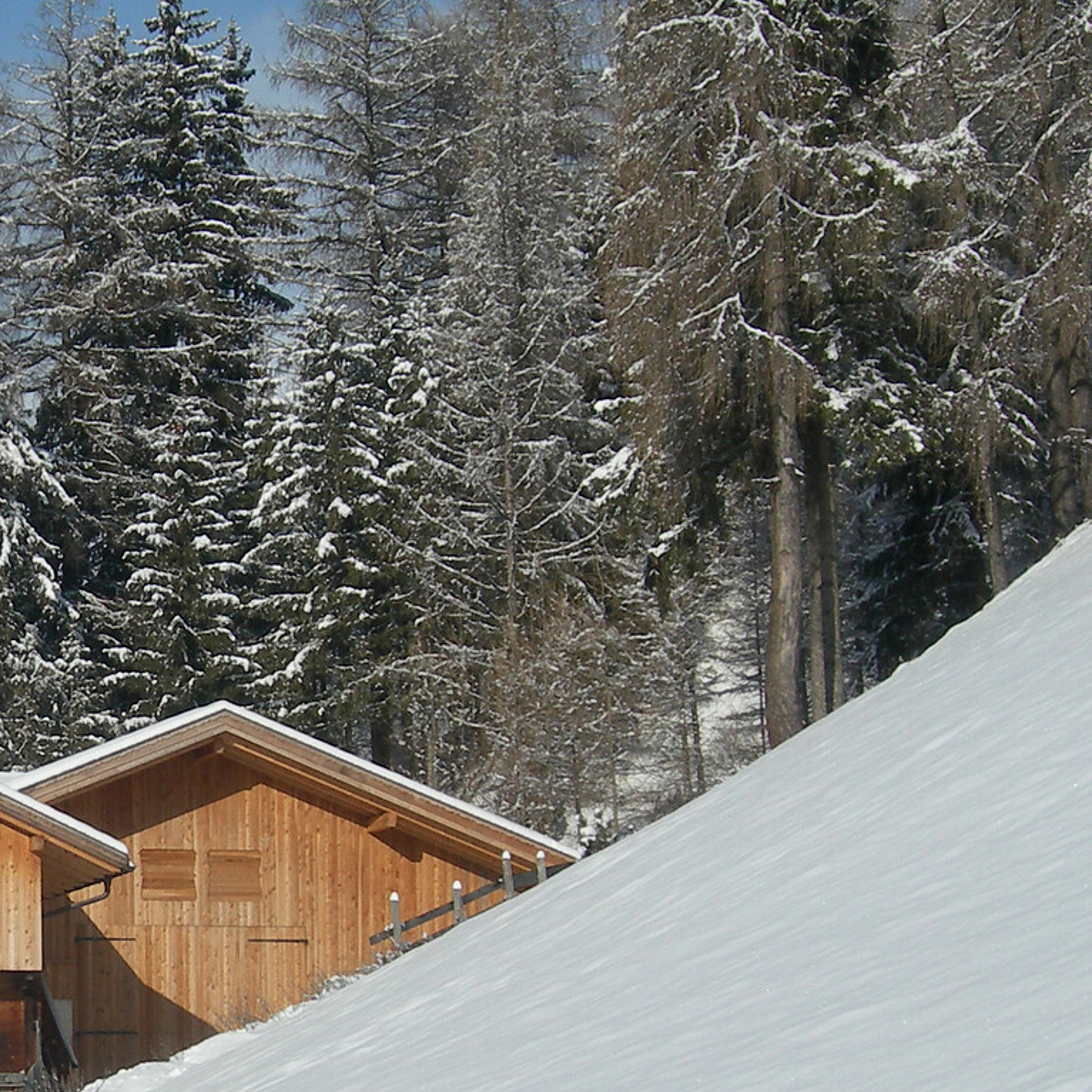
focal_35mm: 113
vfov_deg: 15.3
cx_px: -73
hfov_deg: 15.1
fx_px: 4033
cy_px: 947
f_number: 5.4
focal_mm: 10.6
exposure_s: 1/828
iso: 50
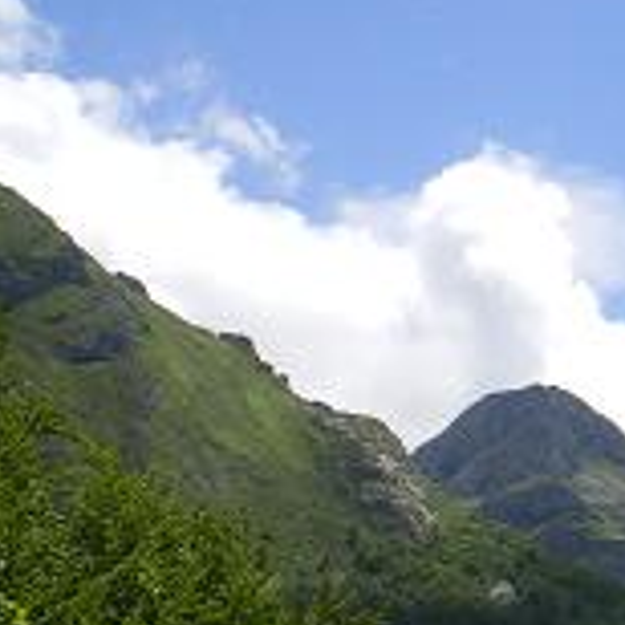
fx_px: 2349
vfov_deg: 15.0
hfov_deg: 14.8
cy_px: 564
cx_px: 670
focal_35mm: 115
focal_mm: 6.3
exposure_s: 1/500
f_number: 4.6
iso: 64
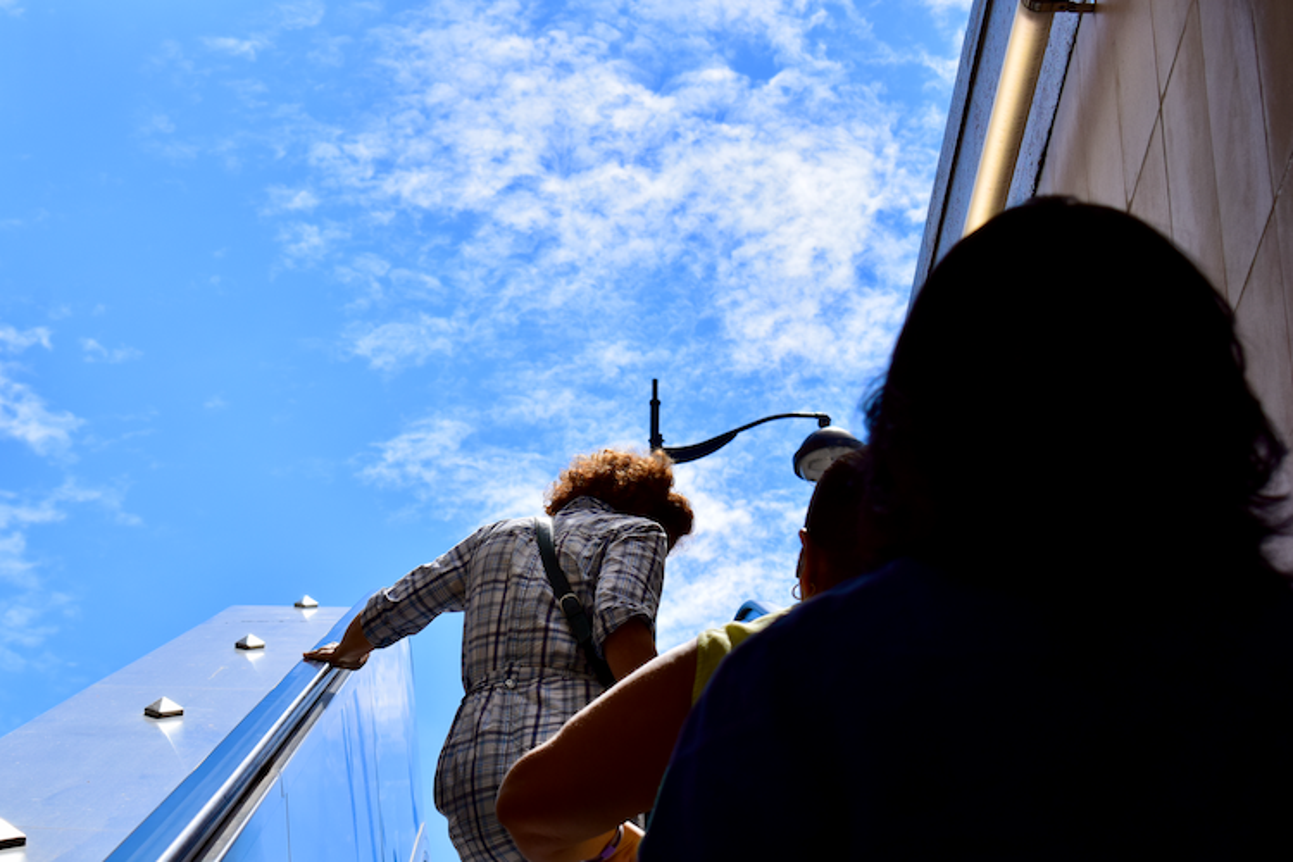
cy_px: 431
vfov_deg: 17.5
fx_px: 2801
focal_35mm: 78
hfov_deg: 26.0
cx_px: 646
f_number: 11
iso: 250
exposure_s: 1/500
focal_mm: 52
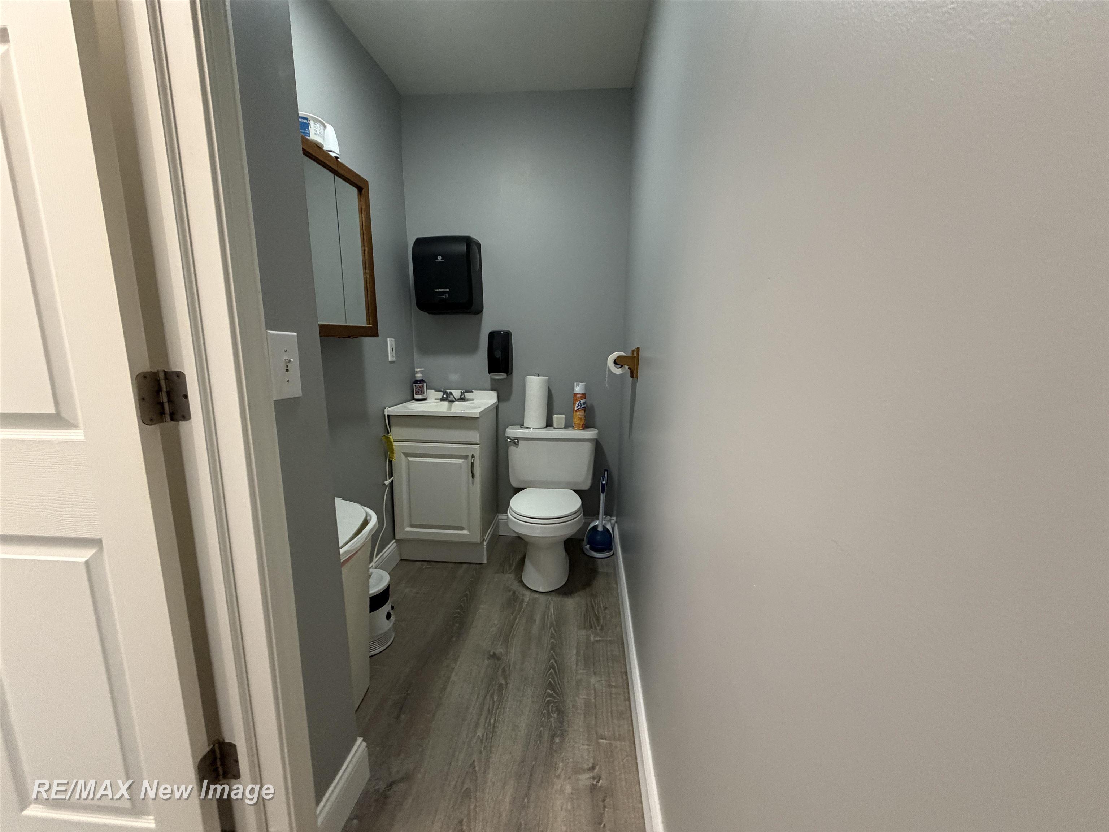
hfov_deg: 102.1
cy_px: 416
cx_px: 554
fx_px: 449
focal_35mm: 14
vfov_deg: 85.7
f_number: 2.2
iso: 400
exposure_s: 1/60
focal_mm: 2.22
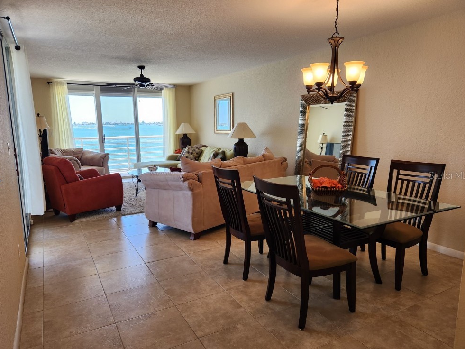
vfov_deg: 56.8
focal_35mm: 24
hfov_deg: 71.6
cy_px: 175
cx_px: 231
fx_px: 322
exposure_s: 1/120
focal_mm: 5.4
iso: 80
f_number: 1.8
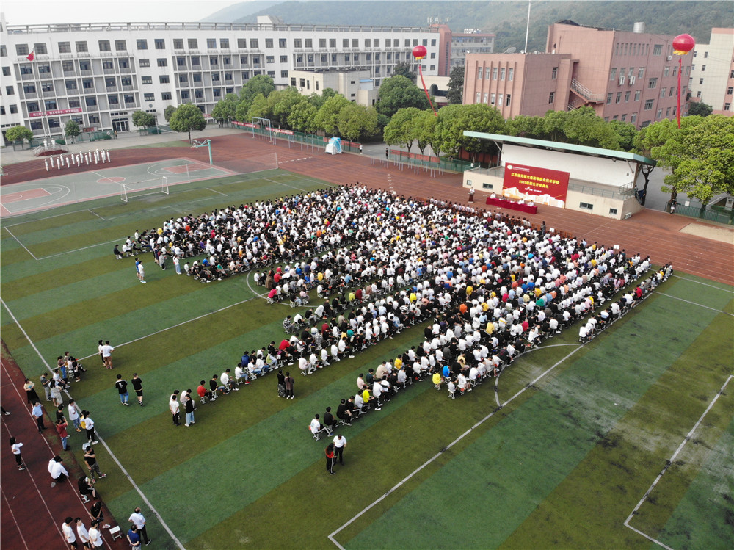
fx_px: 509
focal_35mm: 24
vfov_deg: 56.8
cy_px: 275
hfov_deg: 71.6
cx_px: 367
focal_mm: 4.5
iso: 107
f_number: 2.8
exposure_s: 1/362
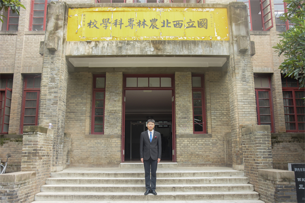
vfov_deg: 41.7
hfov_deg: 59.5
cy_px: 102
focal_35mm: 32
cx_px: 152
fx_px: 267
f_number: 3.8
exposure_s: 1/100
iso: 200
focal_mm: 21
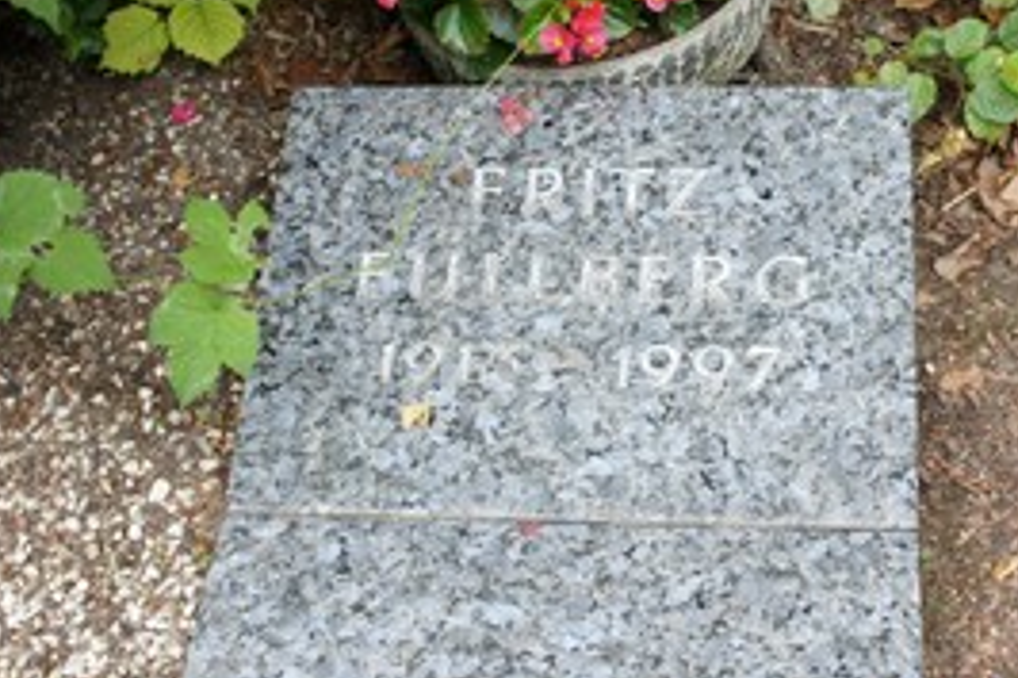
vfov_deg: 23.7
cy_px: 280
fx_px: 1611
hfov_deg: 34.9
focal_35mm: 57
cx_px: 647
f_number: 5.6
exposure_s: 1/200
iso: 500
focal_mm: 22
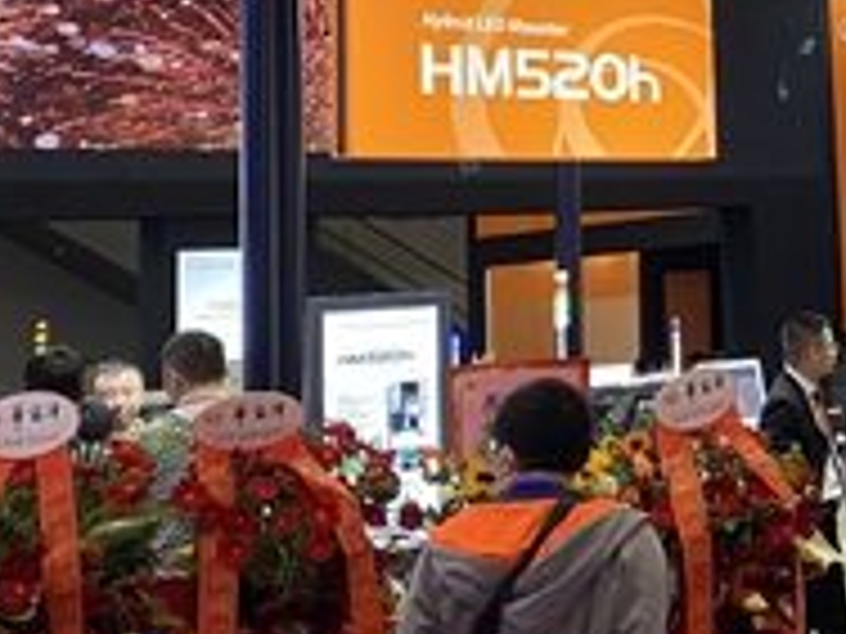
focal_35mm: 83
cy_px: -13
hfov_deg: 21.9
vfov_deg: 17.3
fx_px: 2028
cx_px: 1004
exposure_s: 1/50
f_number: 1.8
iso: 64
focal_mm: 4.25
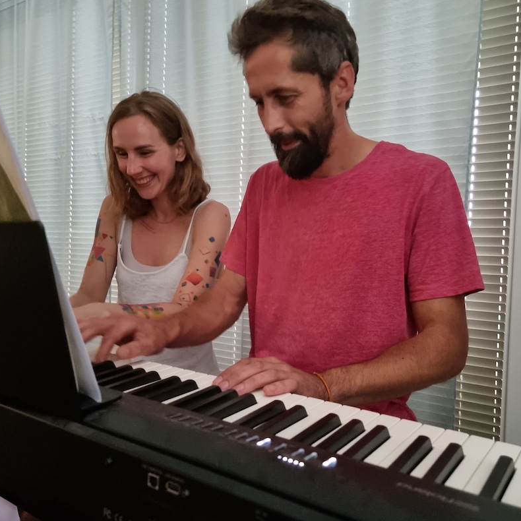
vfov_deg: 55.6
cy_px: 266
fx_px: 494
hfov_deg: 55.6
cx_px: 272
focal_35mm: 29
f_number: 1.8
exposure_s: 1/20
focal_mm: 6.7
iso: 1250
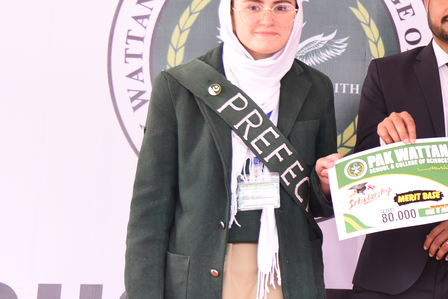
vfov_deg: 13.0
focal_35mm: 105
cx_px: 448
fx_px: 1307
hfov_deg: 18.9
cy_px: 106
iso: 400
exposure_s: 1/80
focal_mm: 50
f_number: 4.5
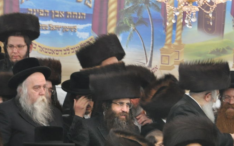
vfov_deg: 3.4
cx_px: 199
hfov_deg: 5.4
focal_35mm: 388
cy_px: 129
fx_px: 2474
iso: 1000
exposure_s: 1/50
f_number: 5.6
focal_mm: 120
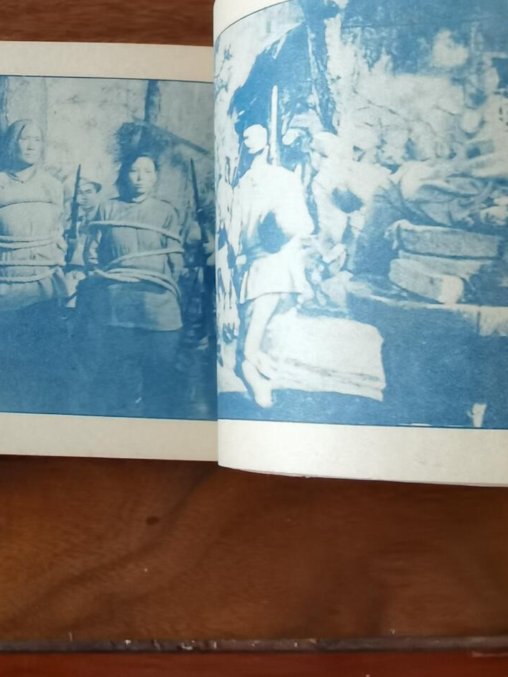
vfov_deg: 36.2
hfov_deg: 28.5
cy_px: 131
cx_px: 222
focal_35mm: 51
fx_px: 998
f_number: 2.2
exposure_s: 1/25
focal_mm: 2.26
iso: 500
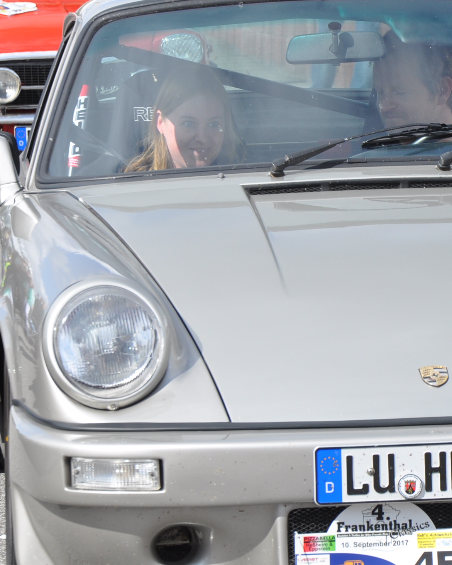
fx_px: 4649
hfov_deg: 5.6
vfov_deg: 7.0
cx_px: 427
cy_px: 284
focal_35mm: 278
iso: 200
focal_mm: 90
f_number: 8
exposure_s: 1/320
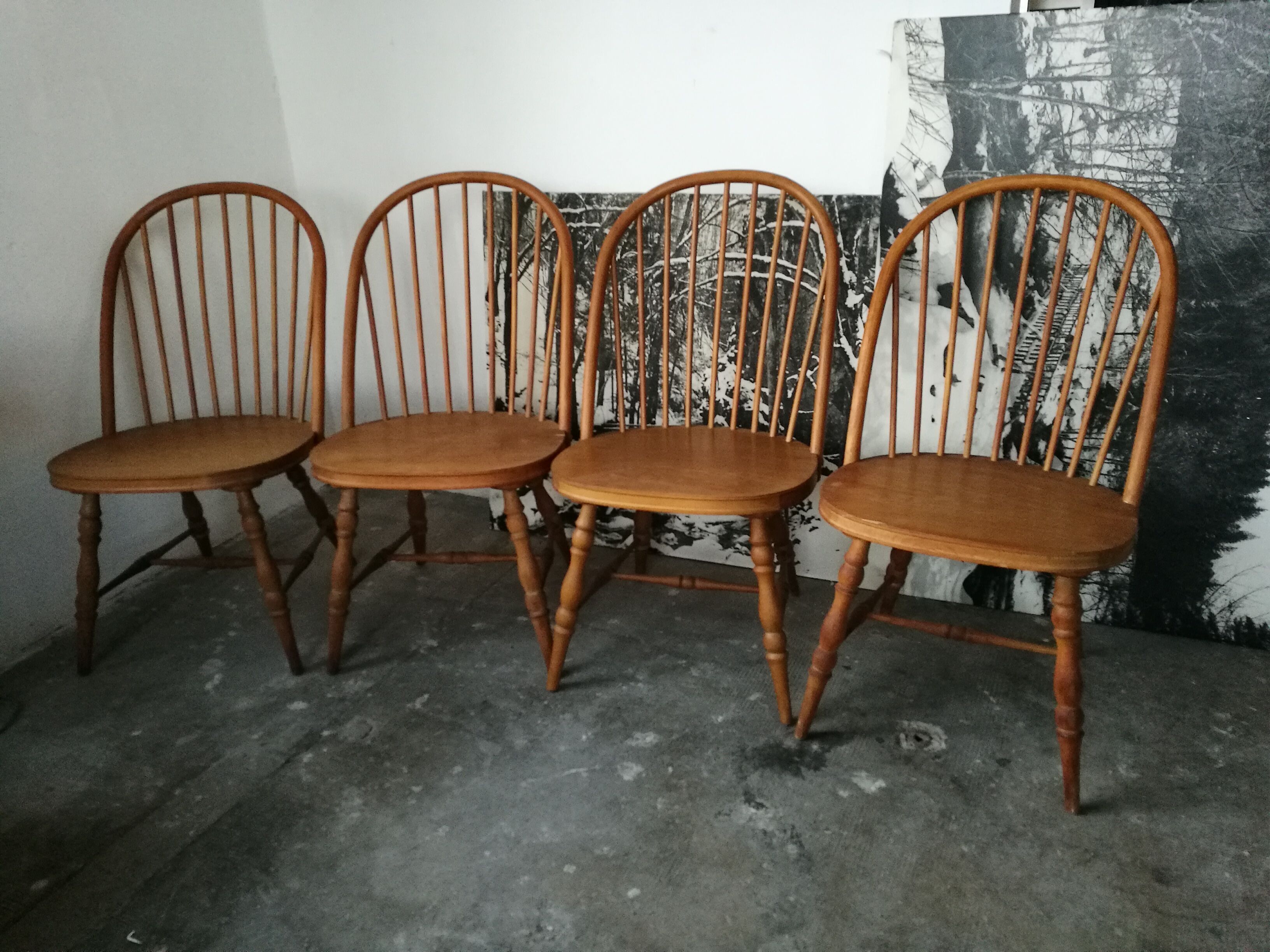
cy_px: 476
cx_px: 635
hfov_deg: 65.3
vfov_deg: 51.4
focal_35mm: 27
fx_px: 991
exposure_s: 1/24
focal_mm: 4.5
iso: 320
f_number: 2.2
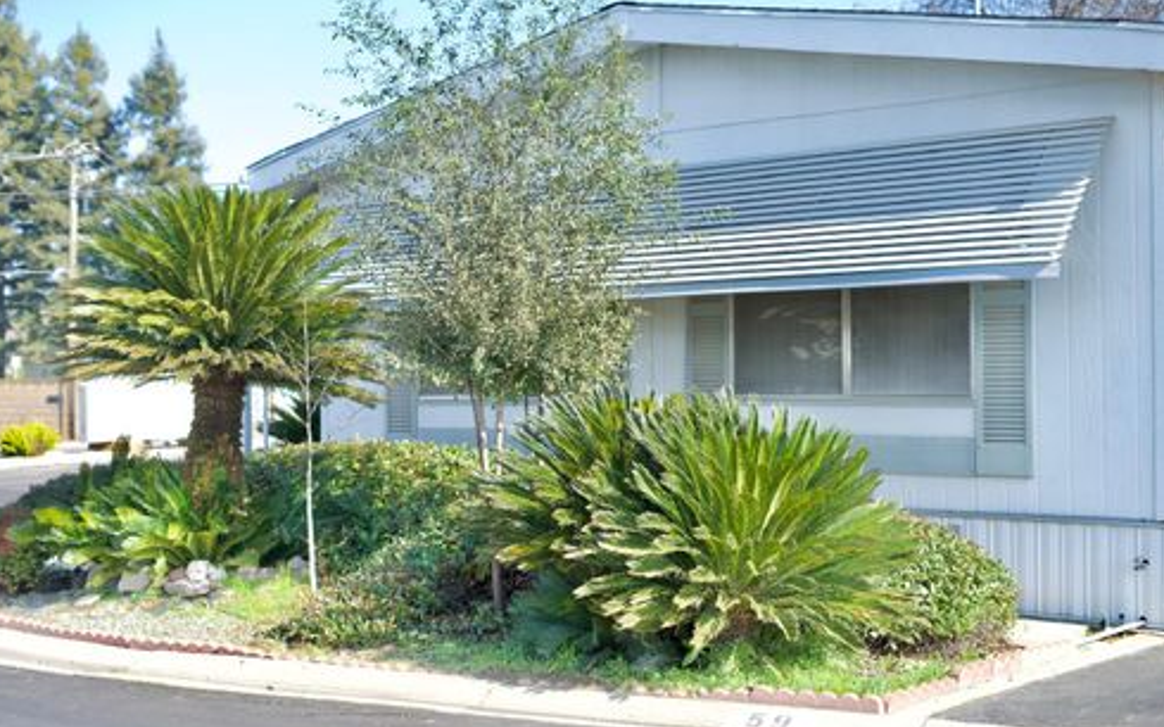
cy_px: 372
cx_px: 572
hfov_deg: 38.9
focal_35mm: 52
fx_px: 1649
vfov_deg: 24.9
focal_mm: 50
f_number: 2.8
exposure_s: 1/3200
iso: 1000
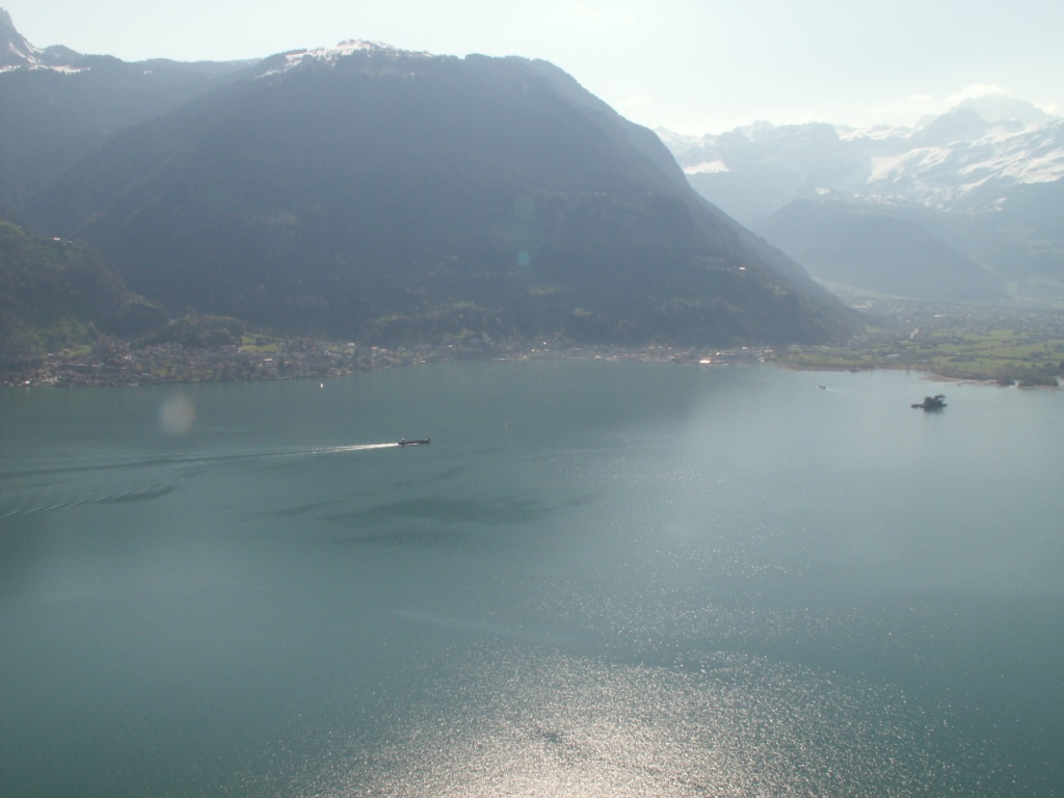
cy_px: 399
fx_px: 1076
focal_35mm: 35
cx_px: 532
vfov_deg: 40.7
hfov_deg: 52.6
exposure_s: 1/250
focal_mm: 5.86
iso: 50
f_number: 8
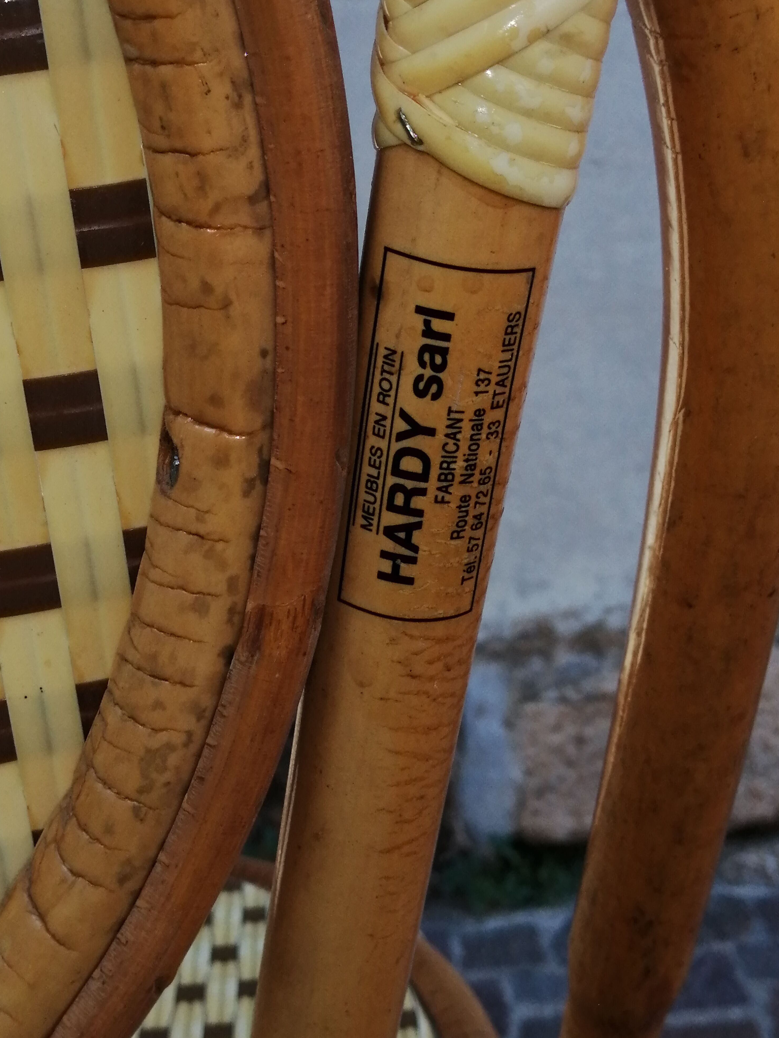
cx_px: 366
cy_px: 493
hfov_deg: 29.1
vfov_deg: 38.2
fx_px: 1500
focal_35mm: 50
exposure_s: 1/342
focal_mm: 3.46
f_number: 1.8
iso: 50
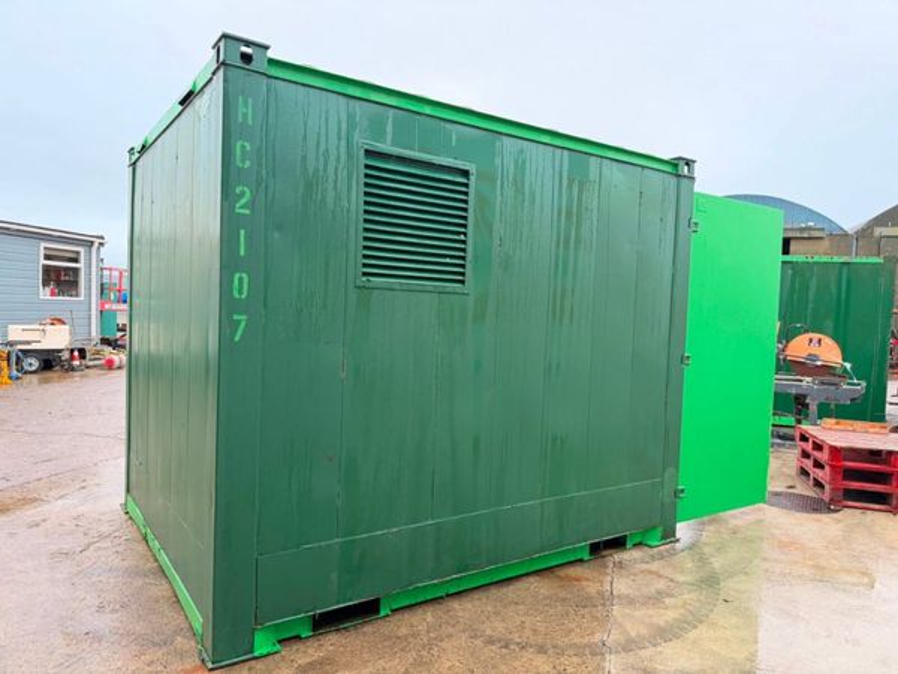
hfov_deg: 71.6
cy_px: 337
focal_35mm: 24
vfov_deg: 56.8
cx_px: 449
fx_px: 623
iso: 200
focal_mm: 6.76
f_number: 1.78
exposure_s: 1/159
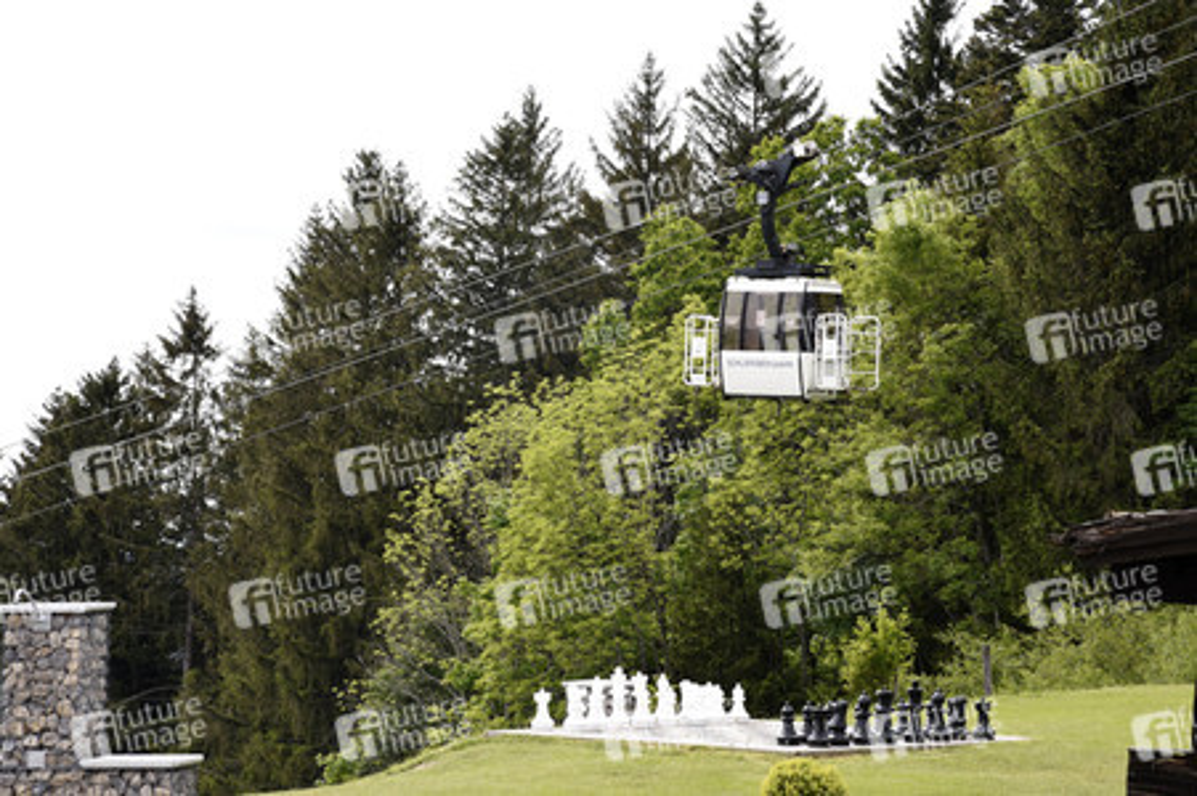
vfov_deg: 11.4
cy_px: 398
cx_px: 598
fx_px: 3987
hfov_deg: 17.1
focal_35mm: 120
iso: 320
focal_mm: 120
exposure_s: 1/125
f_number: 11
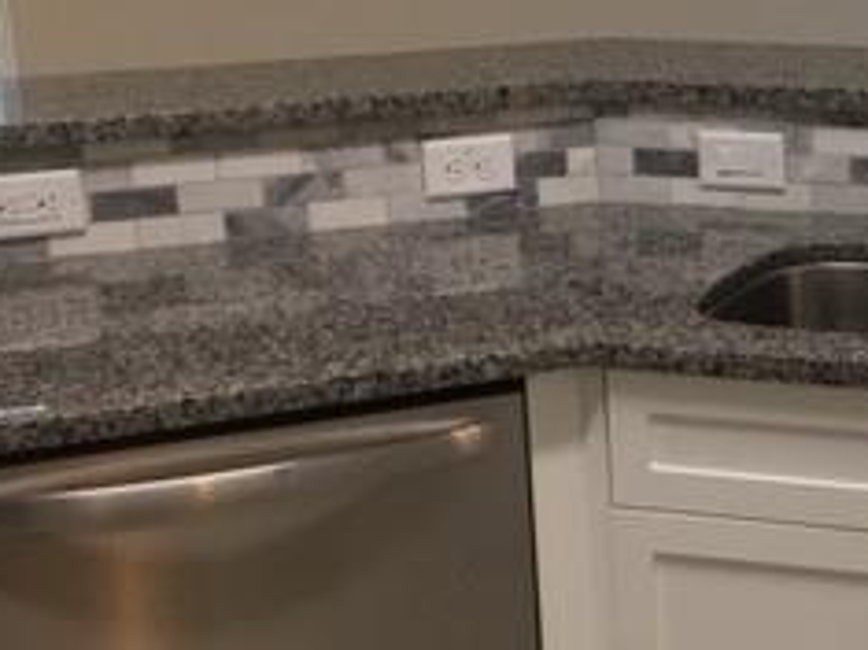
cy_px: 384
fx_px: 1980
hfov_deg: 23.7
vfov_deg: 18.6
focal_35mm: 79
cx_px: 864
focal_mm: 4.15
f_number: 2.2
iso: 64
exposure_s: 1/33
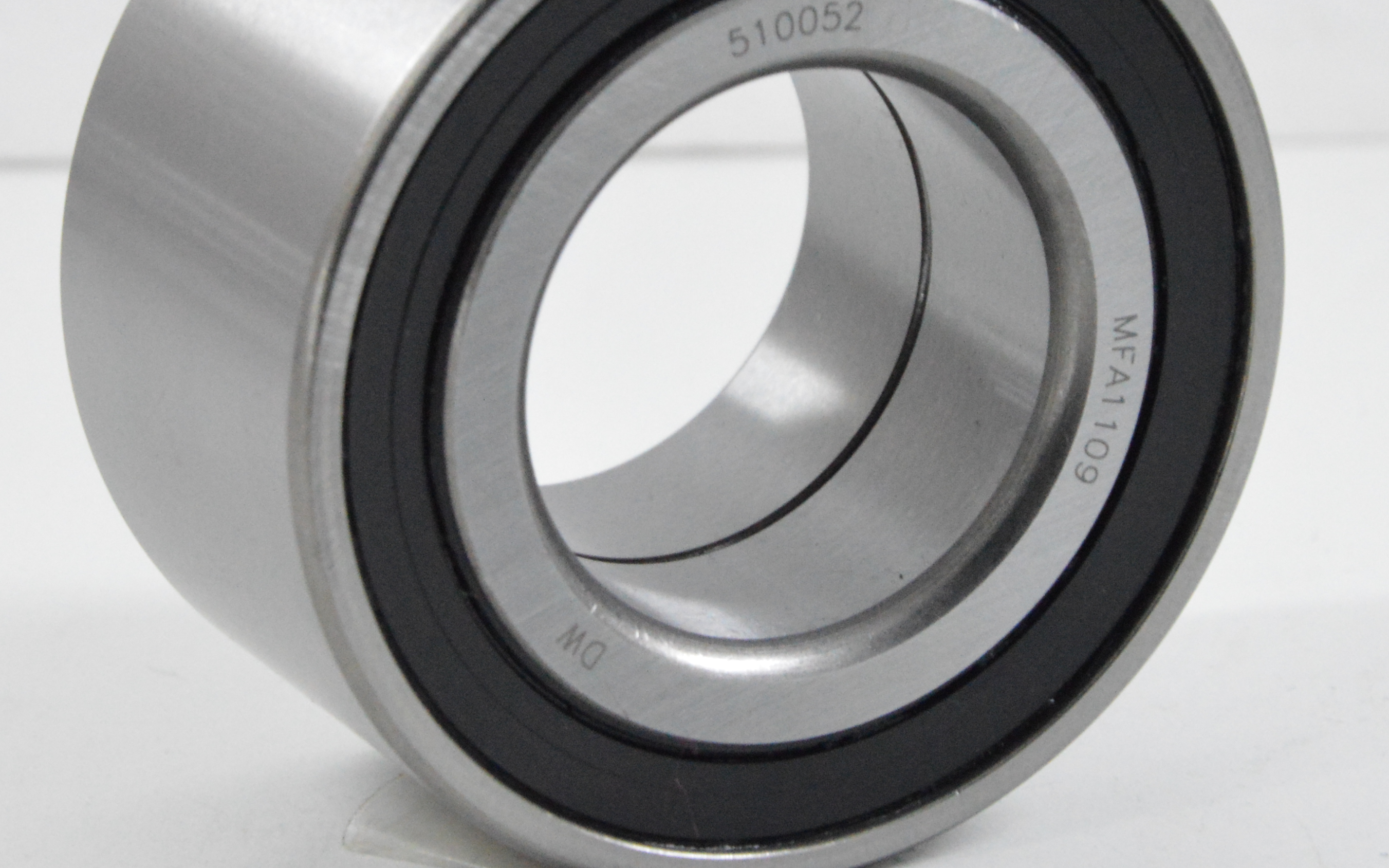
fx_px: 9009
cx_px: 674
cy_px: 301
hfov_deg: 8.8
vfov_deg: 5.5
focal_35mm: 238
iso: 3200
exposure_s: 1/100
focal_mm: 70
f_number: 8
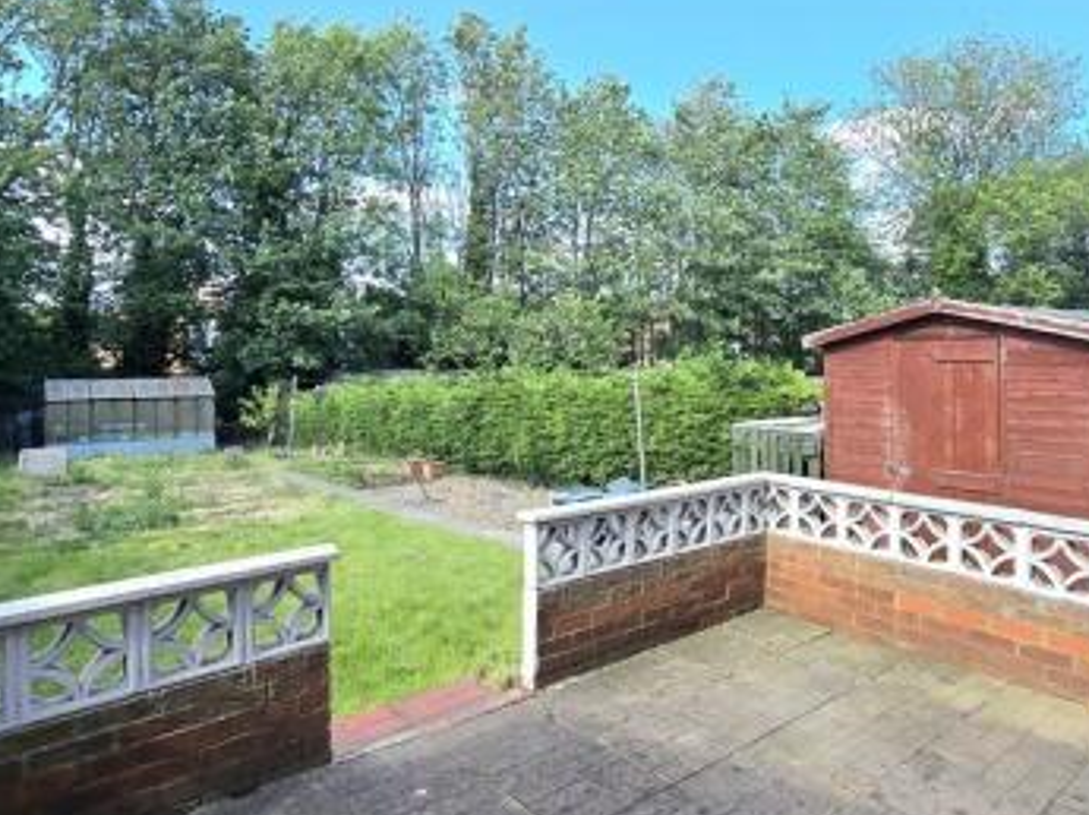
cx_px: 589
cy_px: 343
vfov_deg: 60.7
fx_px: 691
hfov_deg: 76.3
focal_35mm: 22
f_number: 2.2
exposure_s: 1/833
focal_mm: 2.2
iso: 50
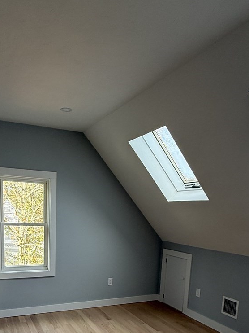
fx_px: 278
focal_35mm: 29
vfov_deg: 57.3
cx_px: 88
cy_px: 264
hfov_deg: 47.6
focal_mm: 2.22
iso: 125
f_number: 2.2
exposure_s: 1/99
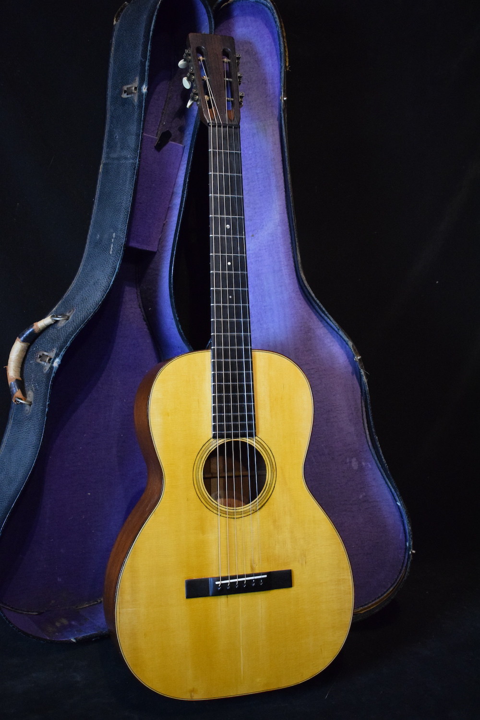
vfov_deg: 47.9
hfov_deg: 33.0
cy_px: 360
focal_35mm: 40
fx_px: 810
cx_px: 240
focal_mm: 27
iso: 3600
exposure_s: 1/60
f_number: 4
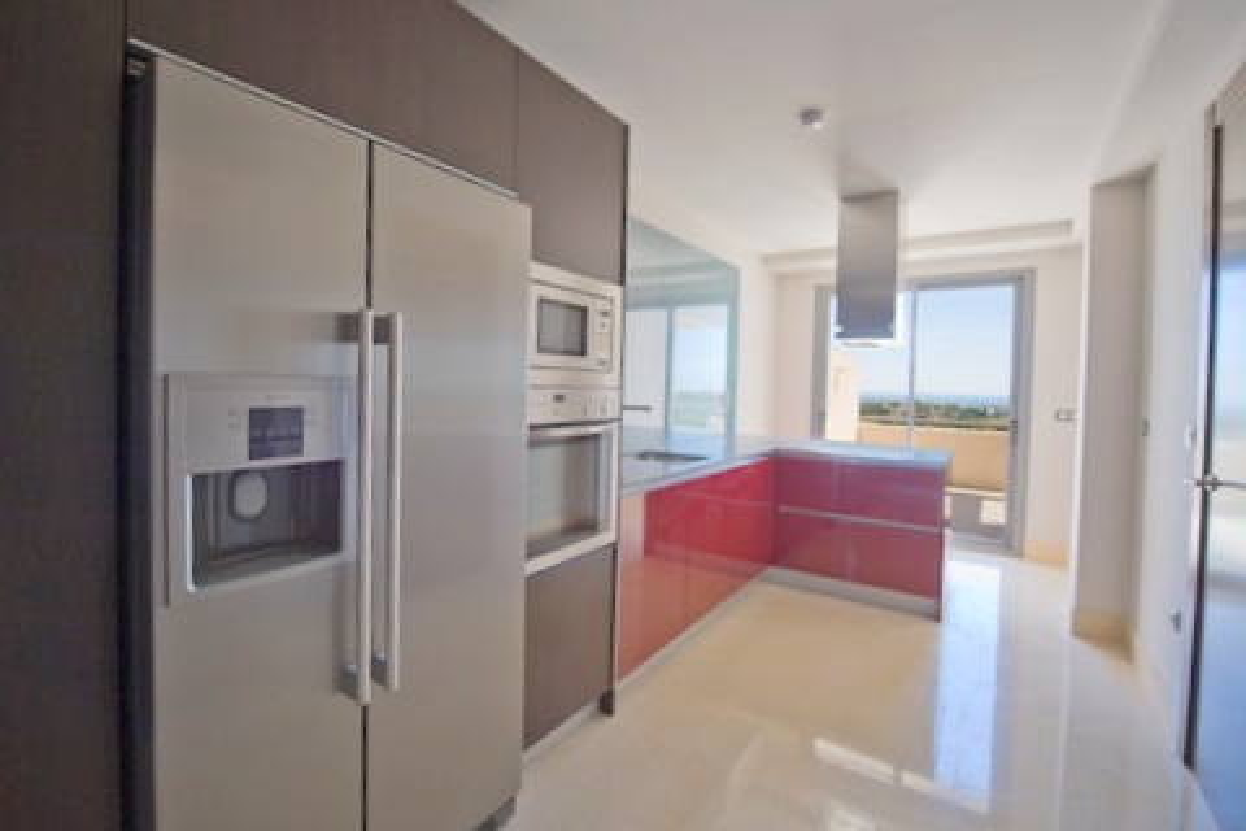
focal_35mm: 14
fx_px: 485
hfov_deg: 104.3
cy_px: 416
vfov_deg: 81.2
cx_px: 623
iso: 200
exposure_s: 1/160
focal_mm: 14
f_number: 2.8
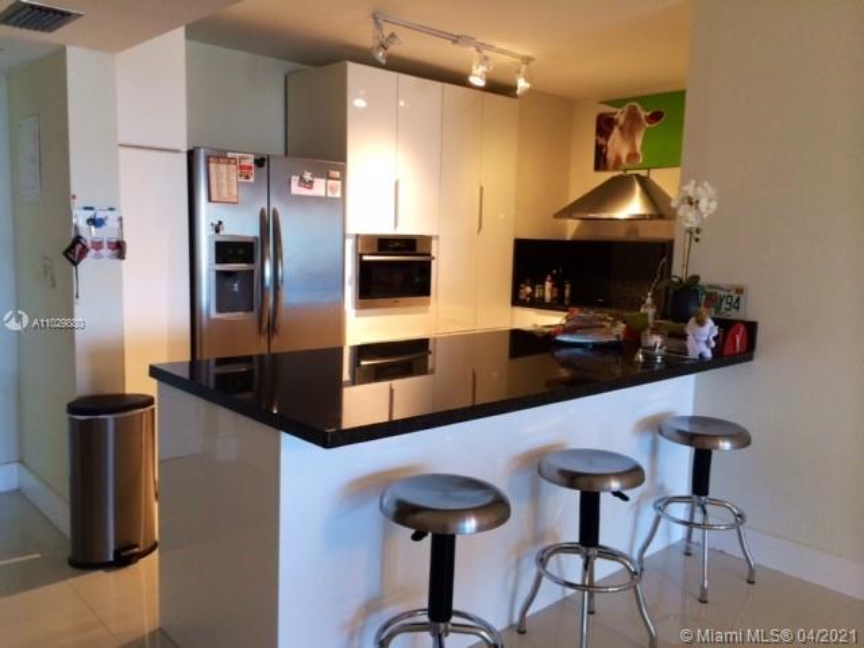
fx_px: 749
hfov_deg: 60.0
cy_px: 324
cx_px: 432
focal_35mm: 30
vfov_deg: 46.8
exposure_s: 1/30
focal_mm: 4.12
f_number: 2.2
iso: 125
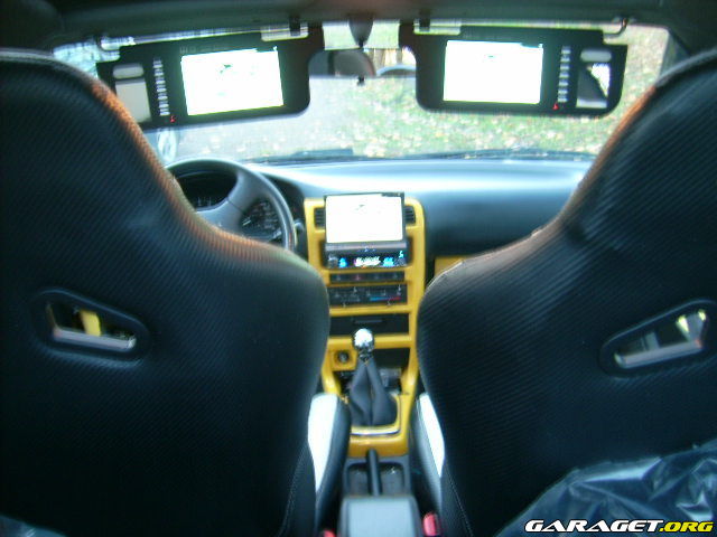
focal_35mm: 35
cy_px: 268
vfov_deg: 40.7
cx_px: 358
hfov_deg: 52.6
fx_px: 725
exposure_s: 1
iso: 50
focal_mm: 5.95
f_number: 2.8
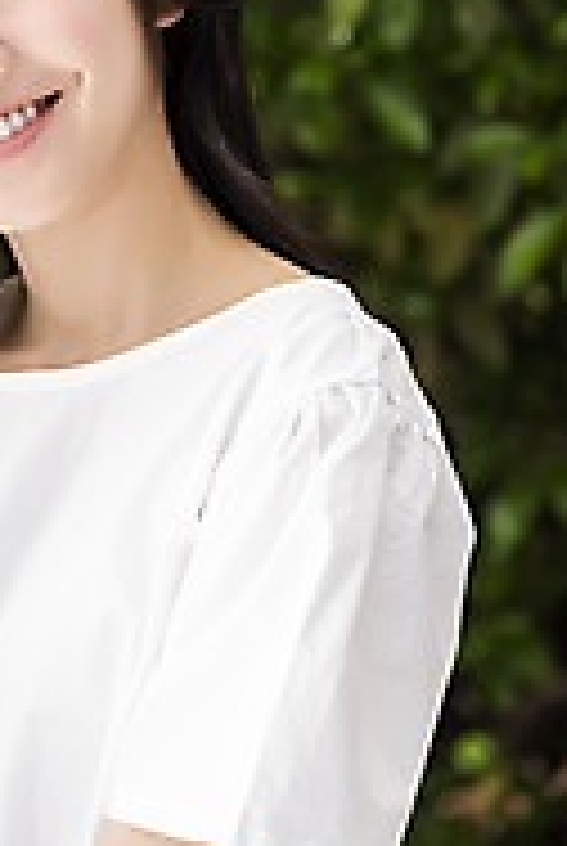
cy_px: 184
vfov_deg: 9.2
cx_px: 11
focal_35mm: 223
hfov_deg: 6.2
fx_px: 5249
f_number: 4
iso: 100
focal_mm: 105
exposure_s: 1/400
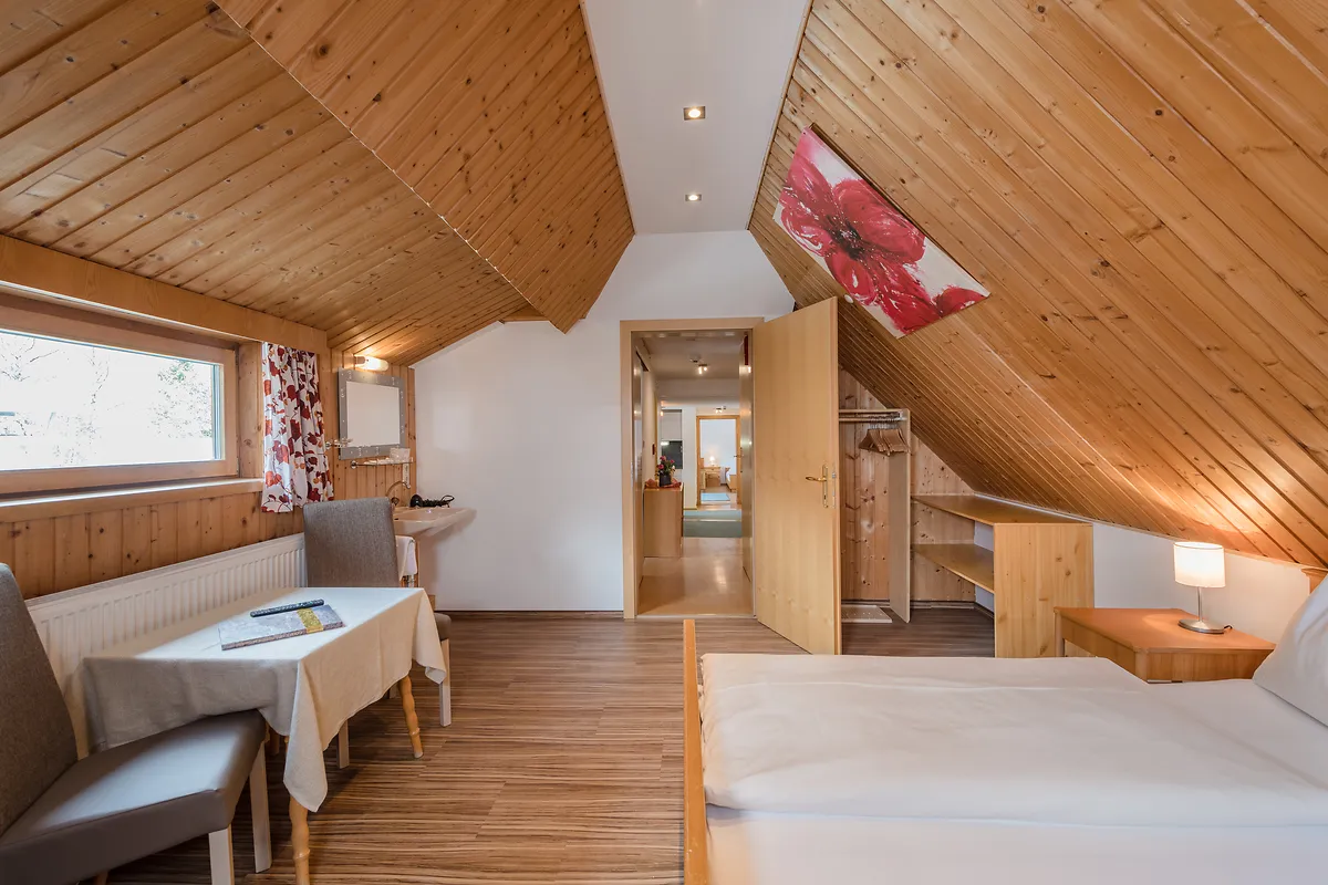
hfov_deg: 96.7
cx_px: 664
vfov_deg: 73.7
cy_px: 442
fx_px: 590
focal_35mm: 16
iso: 200
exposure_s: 1/6
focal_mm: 16
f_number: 9.5
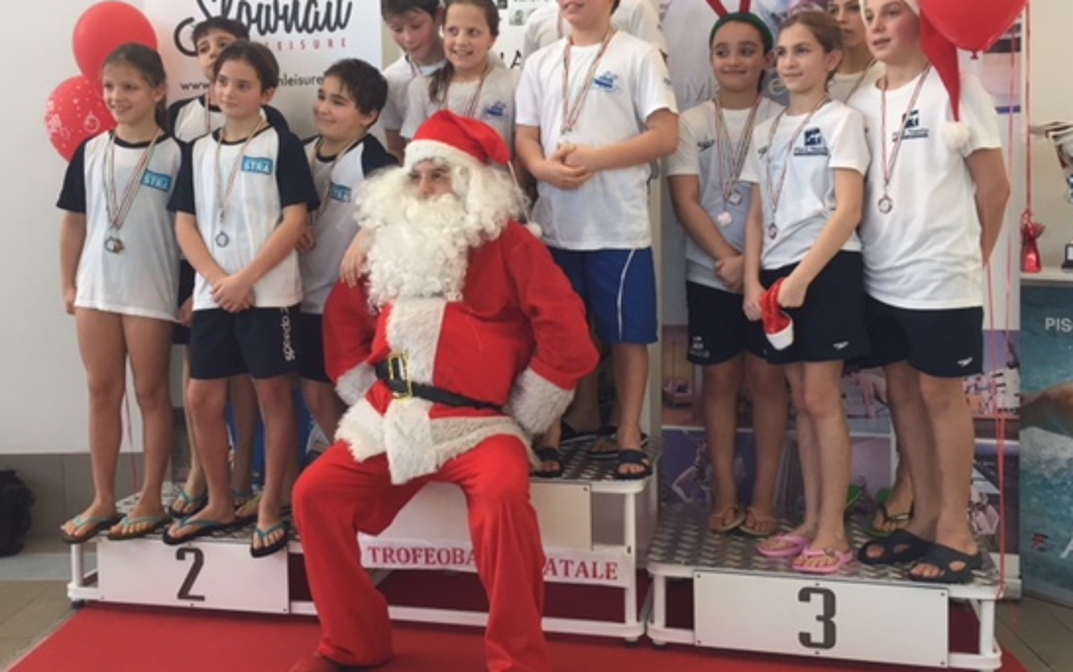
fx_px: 1053
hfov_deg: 53.9
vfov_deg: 35.3
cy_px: 265
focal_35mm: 36
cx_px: 497
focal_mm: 4.15
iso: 40
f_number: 2.2
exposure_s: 1/33
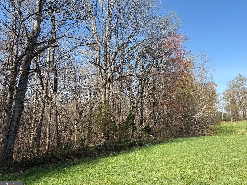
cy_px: 95
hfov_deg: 69.4
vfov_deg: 54.9
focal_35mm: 25
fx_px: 178
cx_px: 120
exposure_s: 1/2611
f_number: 1.78
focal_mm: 6.76
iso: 80
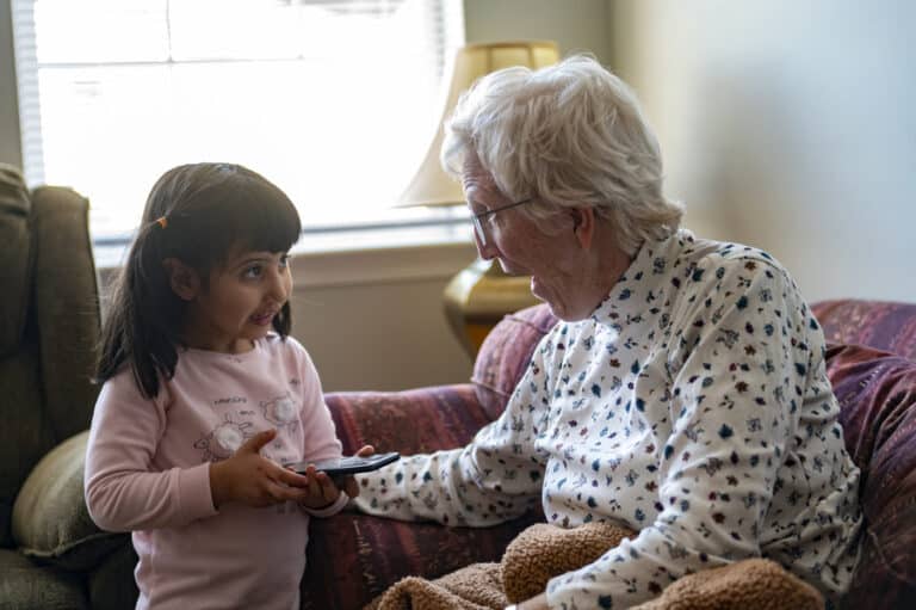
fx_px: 1576
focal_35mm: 62
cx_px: 458
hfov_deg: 32.4
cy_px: 305
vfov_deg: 21.9
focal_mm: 62
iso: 1600
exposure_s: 1/125
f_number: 2.8
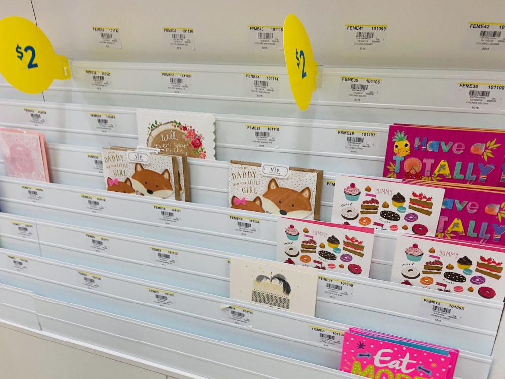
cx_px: 252
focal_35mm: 26
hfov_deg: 67.3
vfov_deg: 53.1
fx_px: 379
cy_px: 190
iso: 100
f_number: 1.8
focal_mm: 4.25
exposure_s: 1/50
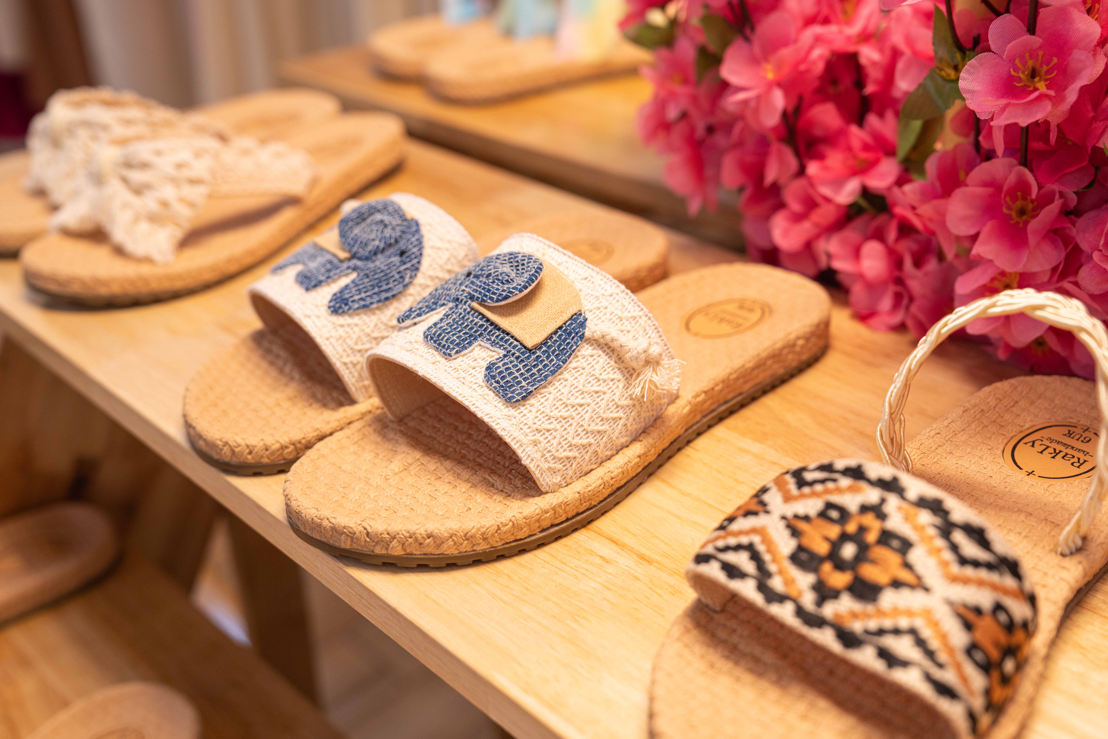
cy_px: 374
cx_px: 553
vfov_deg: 34.2
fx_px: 1200
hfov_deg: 49.6
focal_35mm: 39
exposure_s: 1/200
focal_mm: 38
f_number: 4
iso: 400
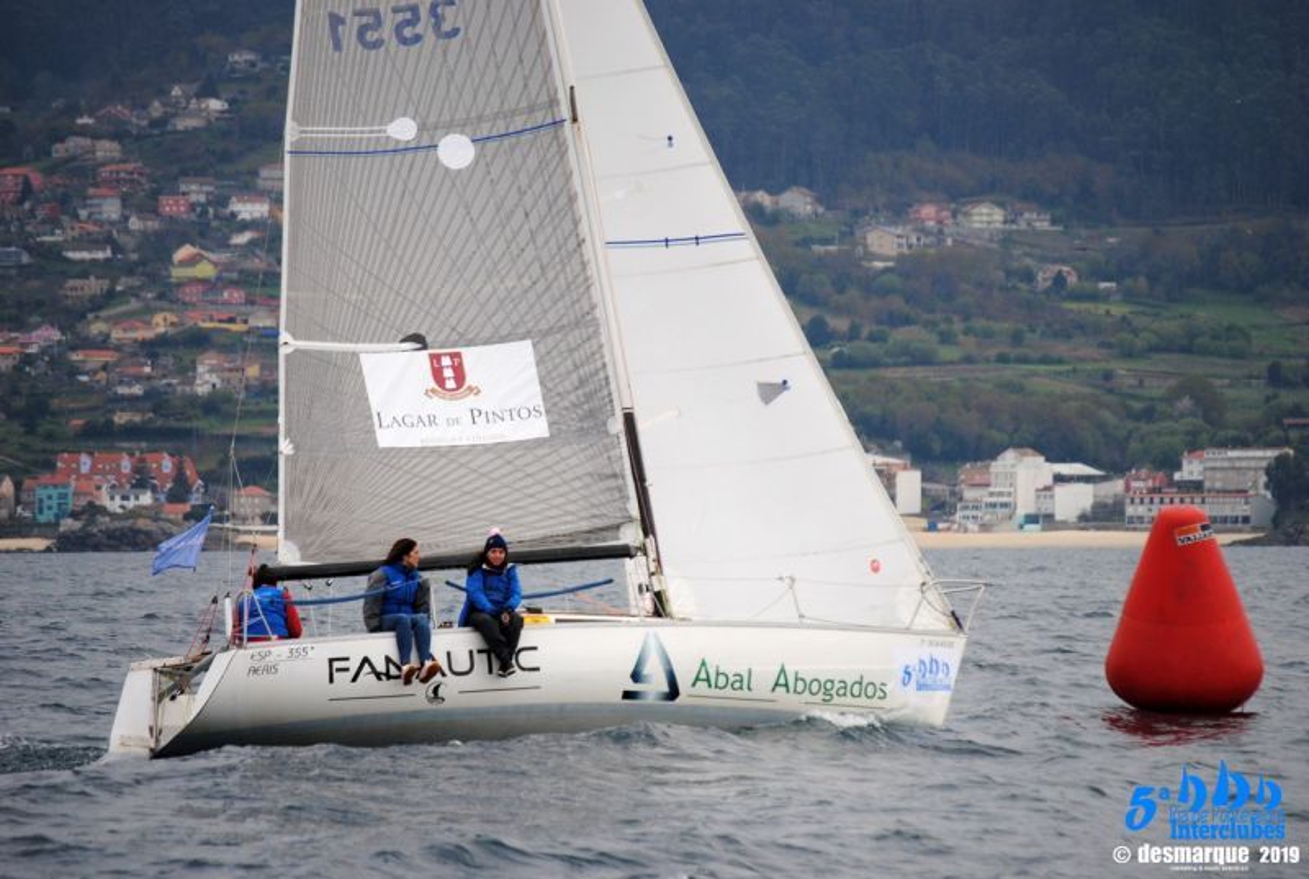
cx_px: 654
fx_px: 8198
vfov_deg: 6.1
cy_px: 440
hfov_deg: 9.1
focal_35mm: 225
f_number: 5
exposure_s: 1/500
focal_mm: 150
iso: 220
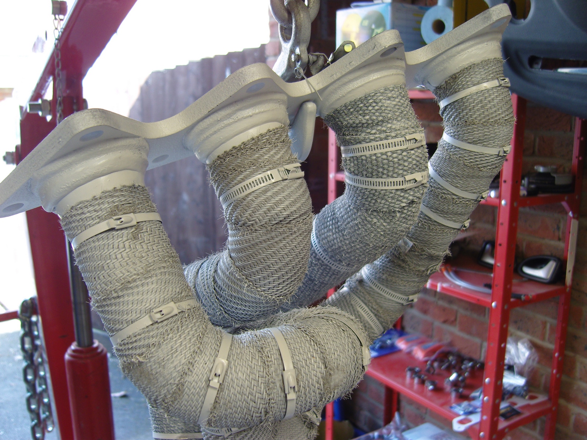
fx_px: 577
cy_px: 220
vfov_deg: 41.8
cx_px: 294
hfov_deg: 54.0
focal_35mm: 34
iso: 100
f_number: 2.8
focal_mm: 7.3
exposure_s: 1/40
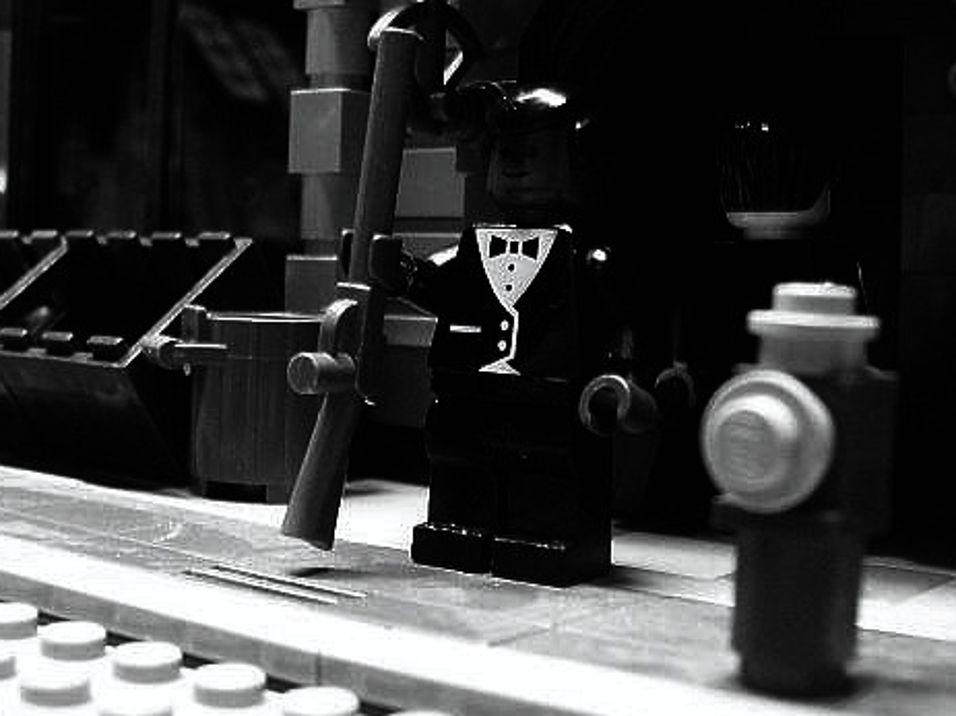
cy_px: 203
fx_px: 1491
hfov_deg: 35.5
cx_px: 408
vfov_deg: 26.8
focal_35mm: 54
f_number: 2.7
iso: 200
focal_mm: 6
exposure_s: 1/8
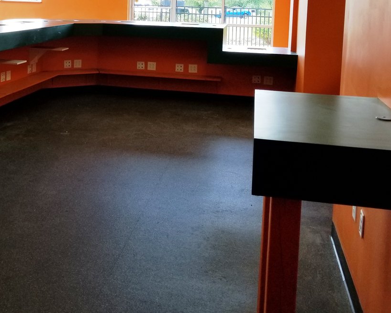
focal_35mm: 47
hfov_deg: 38.9
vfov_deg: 31.0
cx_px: 117
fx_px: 544
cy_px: 50
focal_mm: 4.25
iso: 50
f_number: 1.7
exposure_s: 1/152
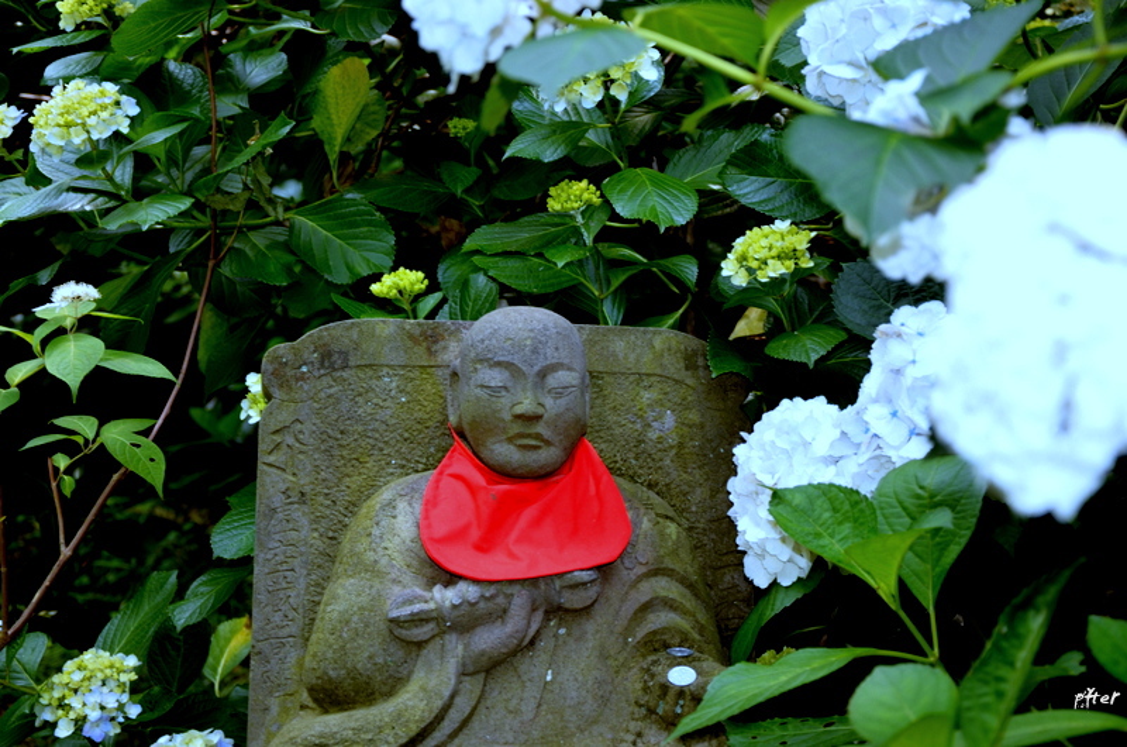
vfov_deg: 21.5
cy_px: 374
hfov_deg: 32.0
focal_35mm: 63
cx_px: 564
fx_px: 1968
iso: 160
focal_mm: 42
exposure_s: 1/60
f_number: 4.8
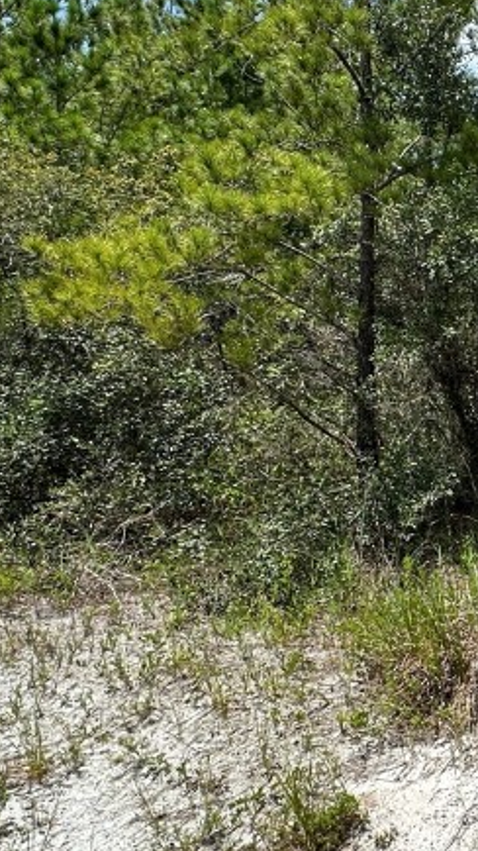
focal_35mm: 36
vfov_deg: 55.2
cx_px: 697
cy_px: 380
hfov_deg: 25.5
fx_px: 811
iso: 40
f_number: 2.2
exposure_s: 1/670
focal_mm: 2.22
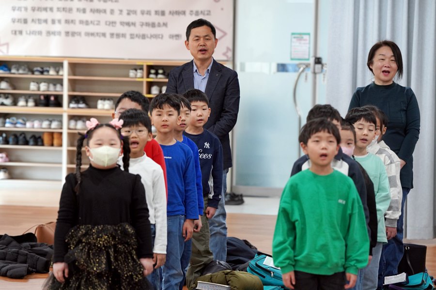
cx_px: 218
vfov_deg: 10.0
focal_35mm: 137
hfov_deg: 15.0
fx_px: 1659
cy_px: 145
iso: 1600
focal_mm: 137
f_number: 4
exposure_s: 1/160
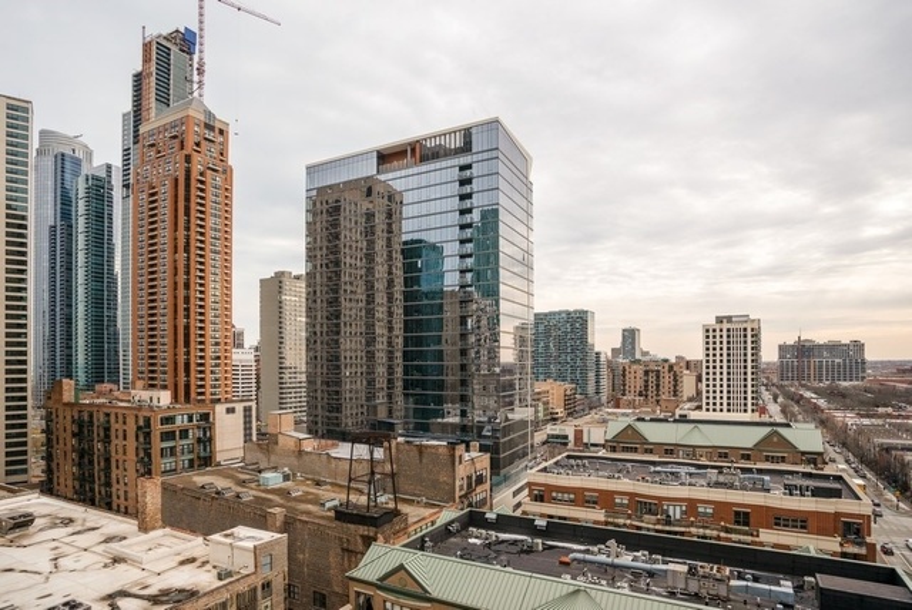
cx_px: 456
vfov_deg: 62.0
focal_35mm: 20
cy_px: 305
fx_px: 507
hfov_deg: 83.9
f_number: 8
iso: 200
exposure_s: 1/320
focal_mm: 20
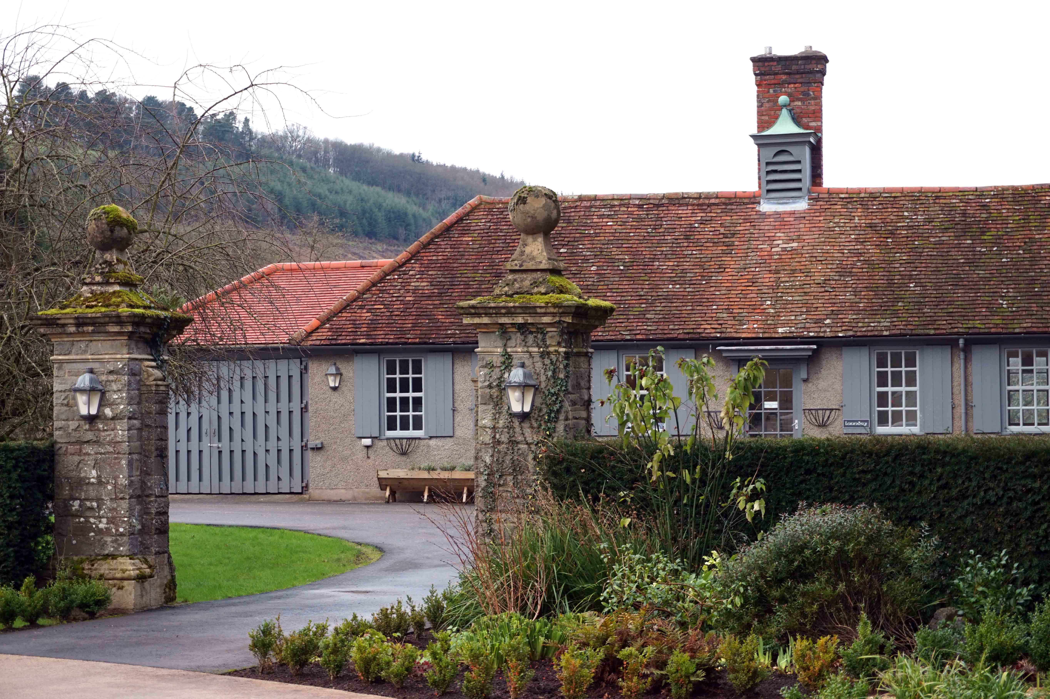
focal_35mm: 72
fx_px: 2099
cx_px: 525
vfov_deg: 18.9
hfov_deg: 28.1
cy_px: 350
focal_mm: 48
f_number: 5.6
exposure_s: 1/80
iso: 250
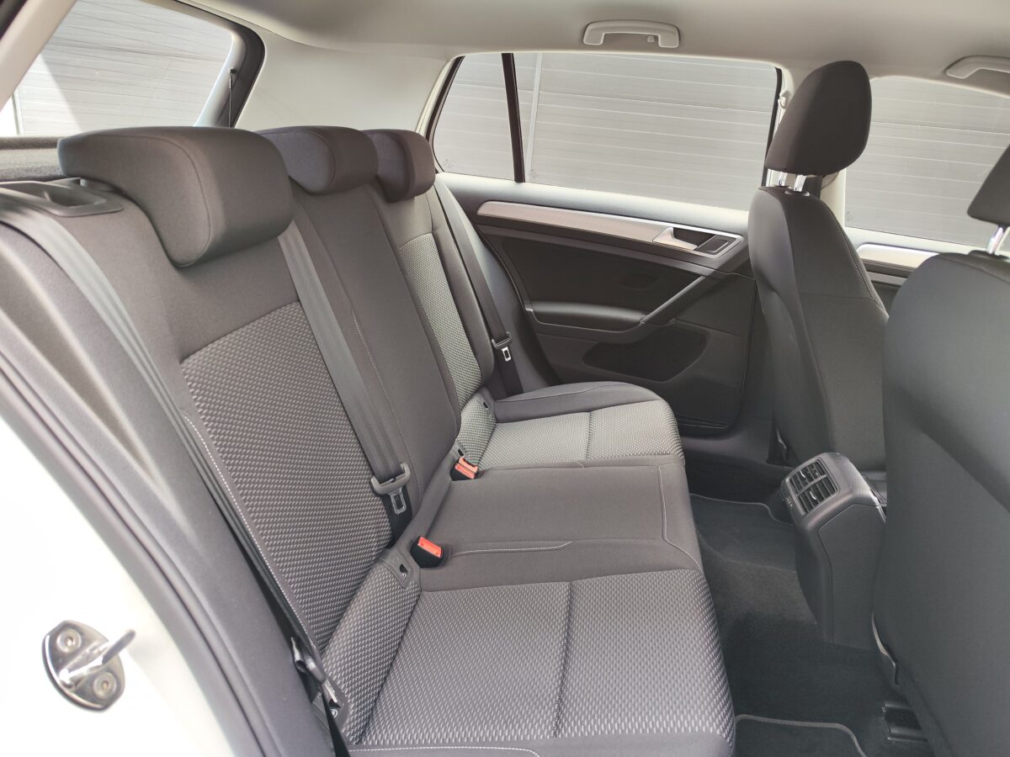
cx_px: 505
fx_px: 671
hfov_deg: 73.9
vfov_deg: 58.9
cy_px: 378
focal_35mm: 23
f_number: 1.69
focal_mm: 7.01
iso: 112
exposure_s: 1/100
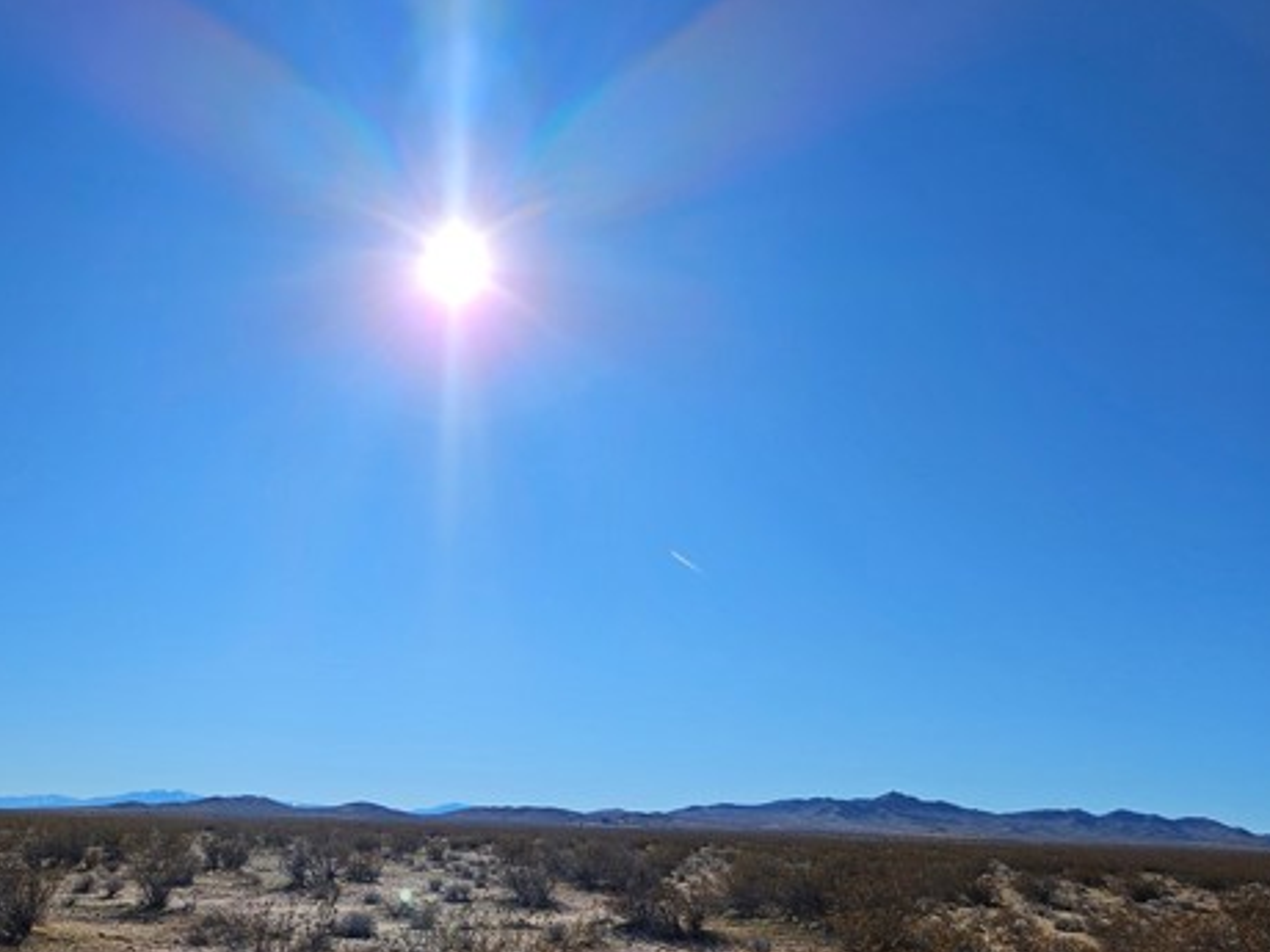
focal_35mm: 32
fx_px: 1174
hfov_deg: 55.6
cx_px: 425
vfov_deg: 43.9
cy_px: 568
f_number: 1.8
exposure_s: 1/4886
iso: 25
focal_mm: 5.4
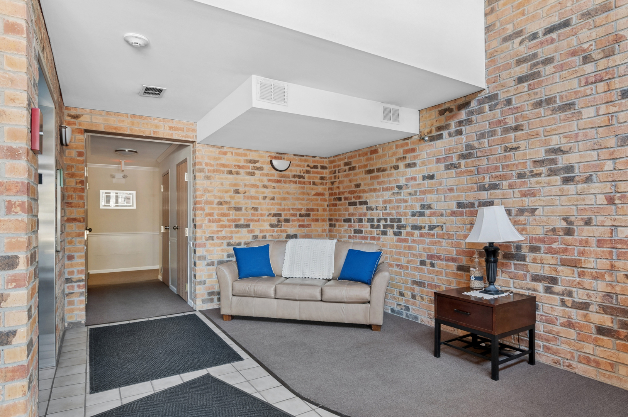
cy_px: 208
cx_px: 314
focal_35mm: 20
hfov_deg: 85.5
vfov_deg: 63.1
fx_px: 340
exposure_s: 1/2.5
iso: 250
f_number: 8
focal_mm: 13
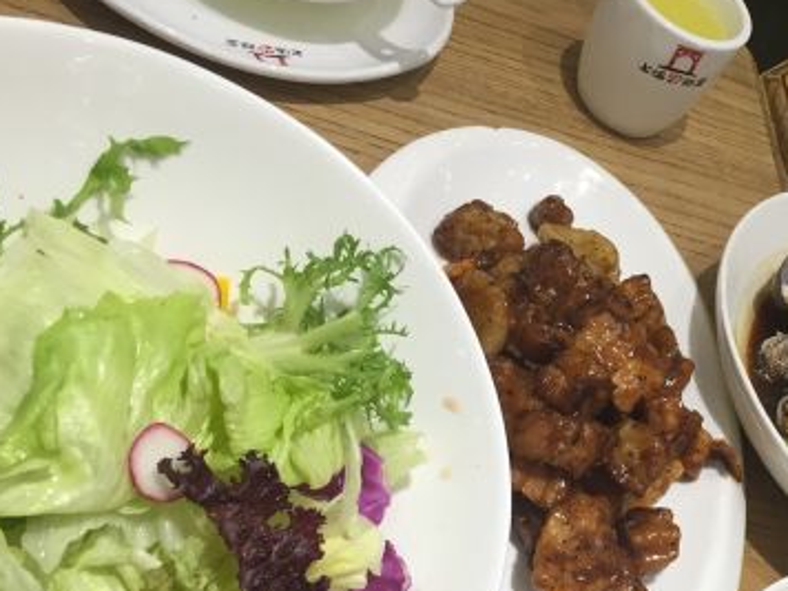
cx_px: 695
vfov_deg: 25.4
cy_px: 426
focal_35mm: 57
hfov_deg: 32.3
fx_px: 1298
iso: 32
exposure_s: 1/33
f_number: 2.2
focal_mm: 4.15
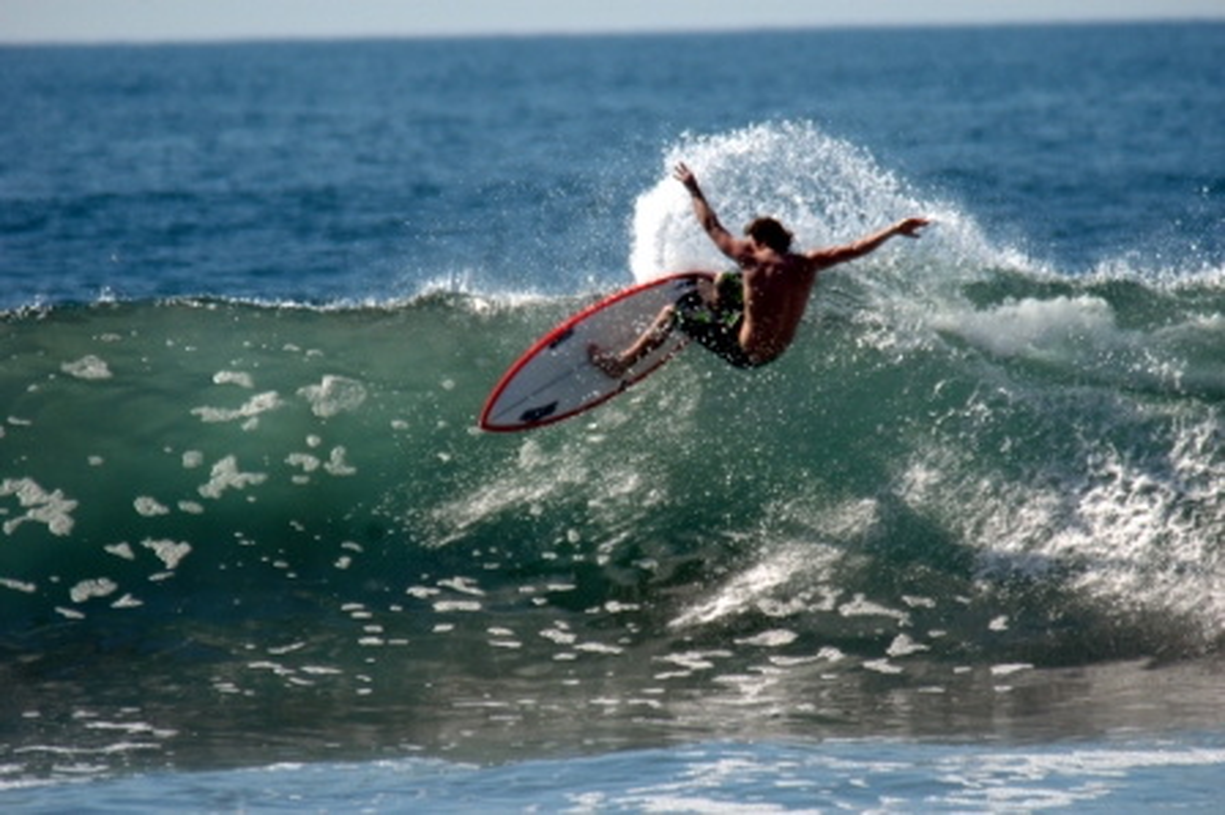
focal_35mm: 600
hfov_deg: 3.4
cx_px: 612
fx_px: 20401
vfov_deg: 2.3
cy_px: 408
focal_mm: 400
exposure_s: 1/1000
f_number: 5.6
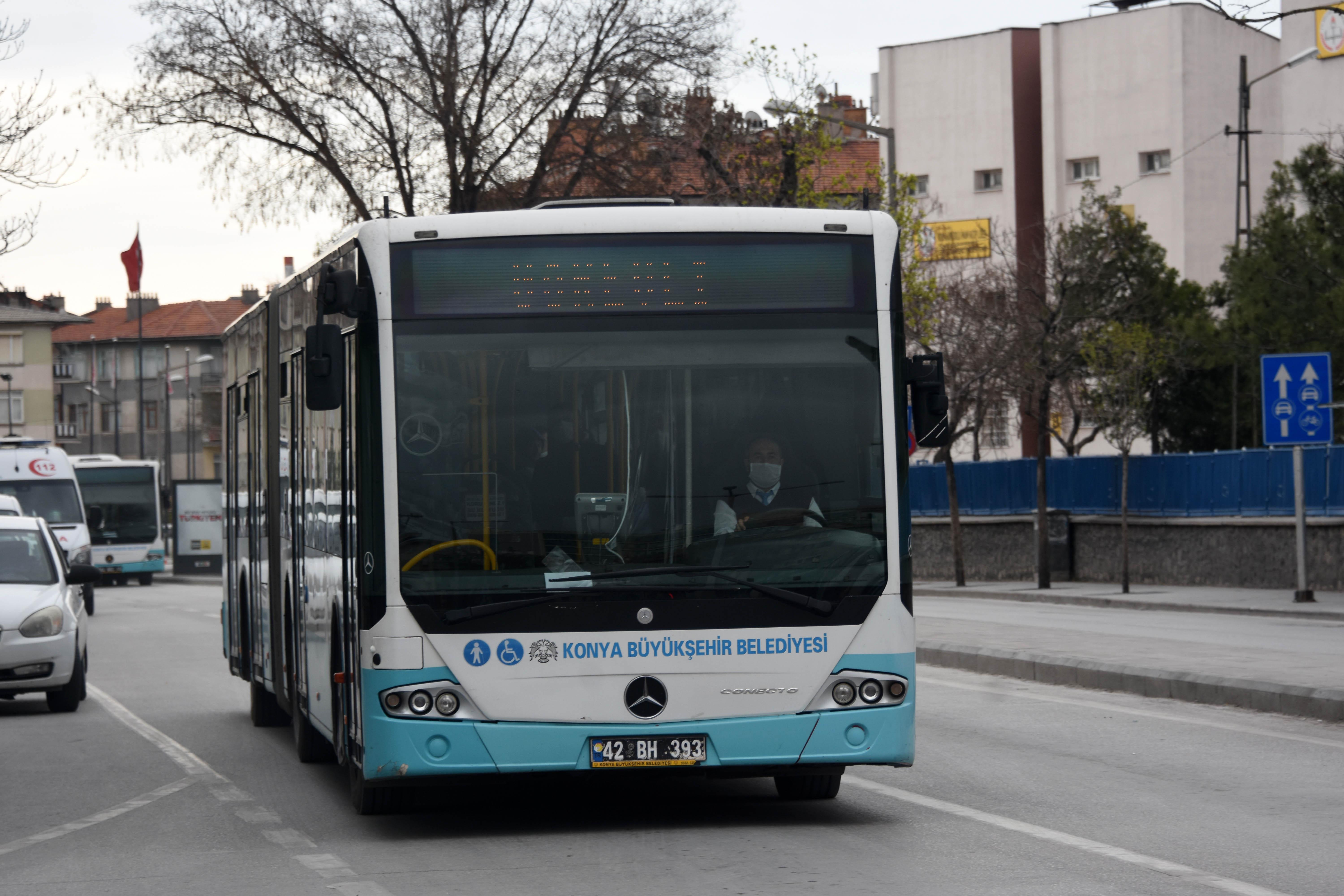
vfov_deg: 8.2
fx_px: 6272
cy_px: 448
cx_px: 672
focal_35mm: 168
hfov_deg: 12.2
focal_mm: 112
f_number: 5.3
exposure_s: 1/250
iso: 280
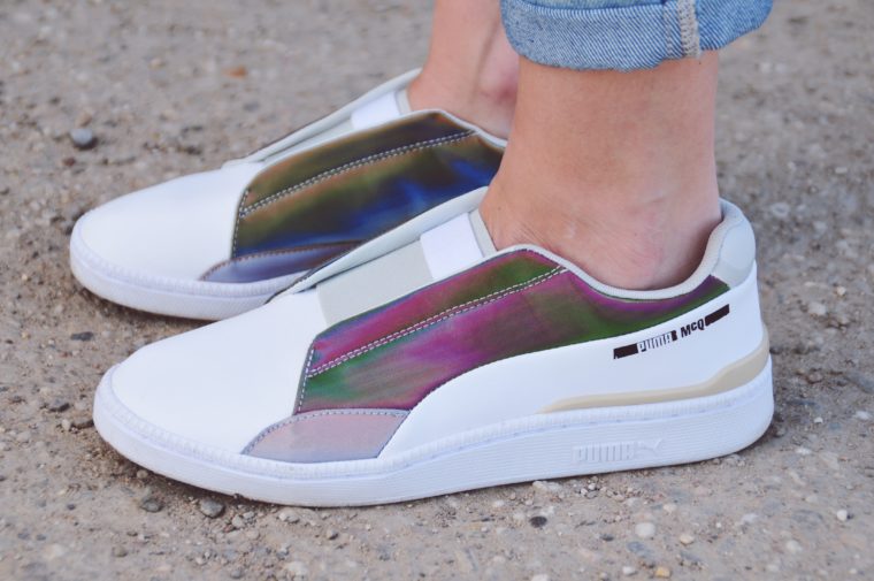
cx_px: 437
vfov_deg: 13.0
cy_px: 290
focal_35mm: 105
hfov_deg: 19.5
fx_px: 2546
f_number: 6.3
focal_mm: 70
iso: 200
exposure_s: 1/160
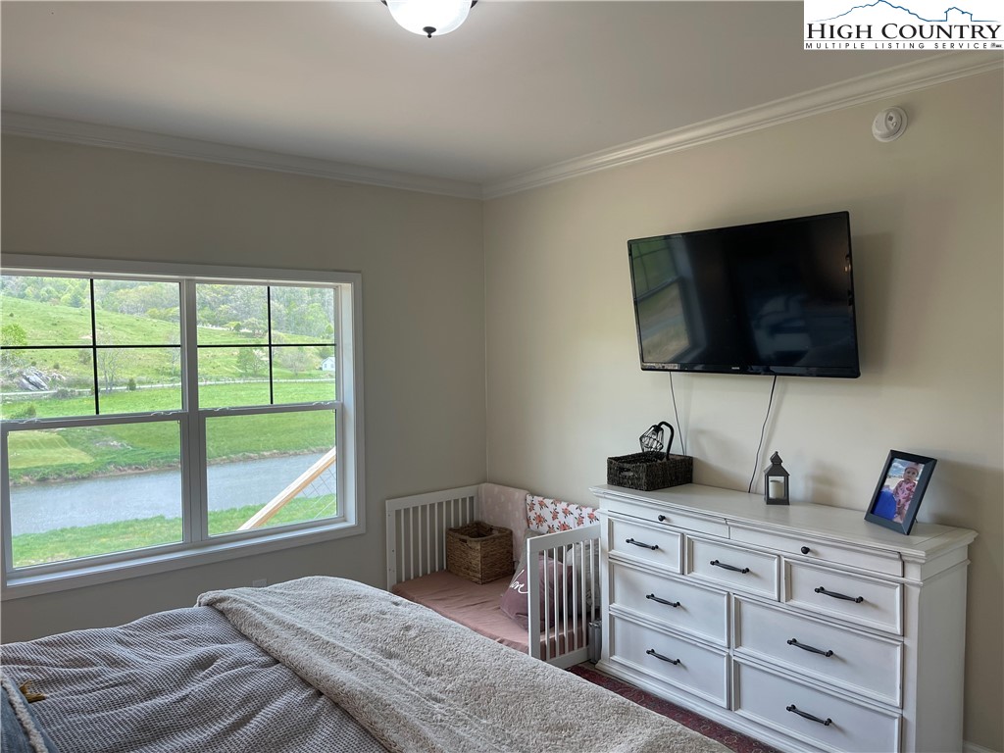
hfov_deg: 67.3
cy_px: 376
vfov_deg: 53.1
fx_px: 754
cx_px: 502
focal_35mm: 26
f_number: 1.6
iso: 32
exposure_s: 1/123
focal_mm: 5.1
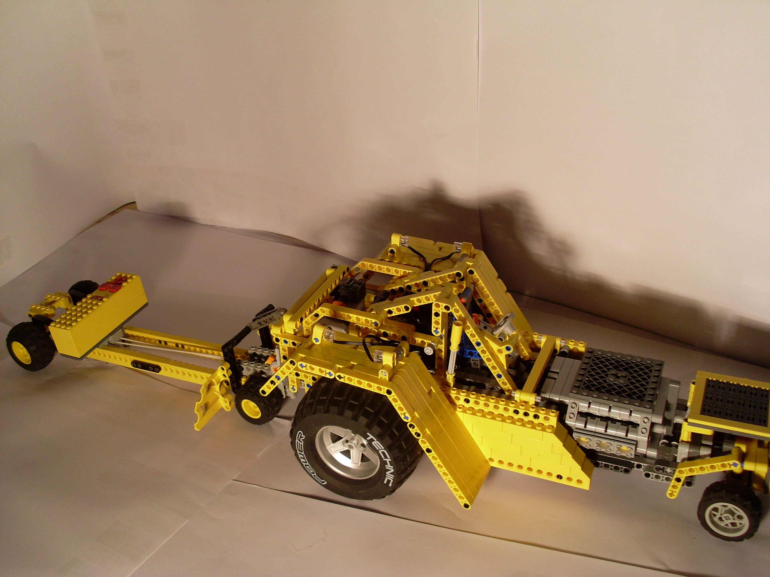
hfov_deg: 49.0
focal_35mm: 38
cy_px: 288
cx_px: 385
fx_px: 845
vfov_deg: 37.7
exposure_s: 1/125
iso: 80
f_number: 3
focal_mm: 6.3
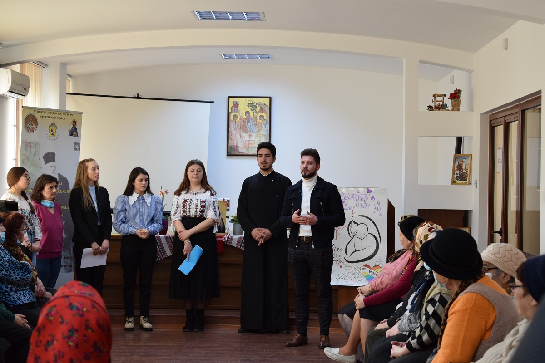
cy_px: 182
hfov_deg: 24.6
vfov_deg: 16.6
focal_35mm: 82
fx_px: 1249
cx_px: 272
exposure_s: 1/60
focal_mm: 55
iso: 1400
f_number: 5.6
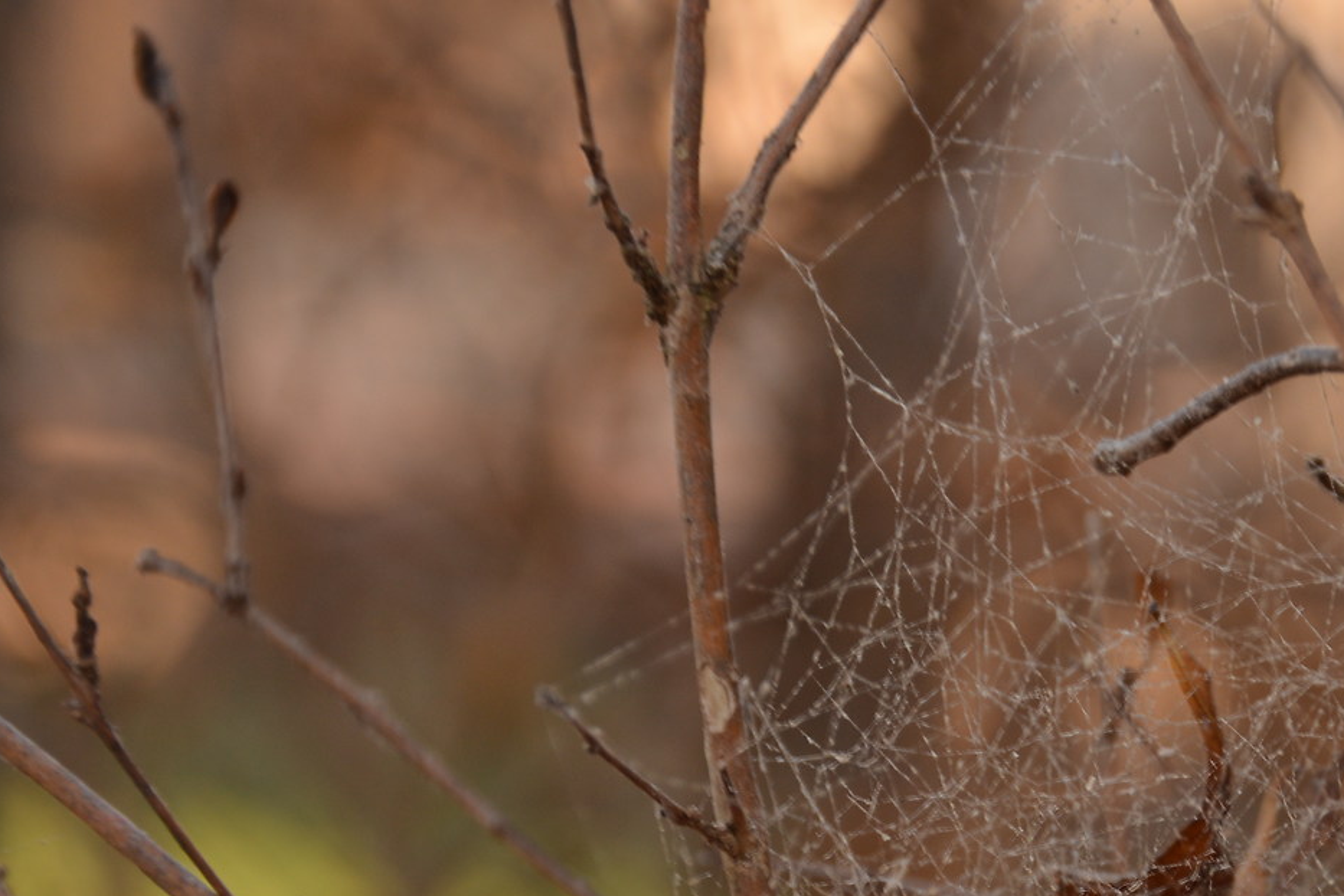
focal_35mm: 270
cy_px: 933
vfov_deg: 5.1
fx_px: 10079
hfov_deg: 7.6
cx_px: 1286
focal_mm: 70
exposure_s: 1/60
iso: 100
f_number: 5.3
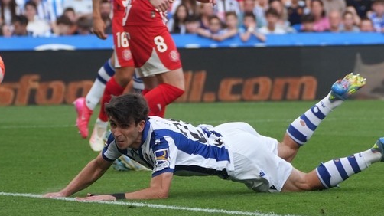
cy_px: 84
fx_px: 4489
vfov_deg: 2.8
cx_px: 197
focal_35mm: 441
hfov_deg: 4.9
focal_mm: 194
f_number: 5.6
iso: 1000
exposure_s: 1/1000
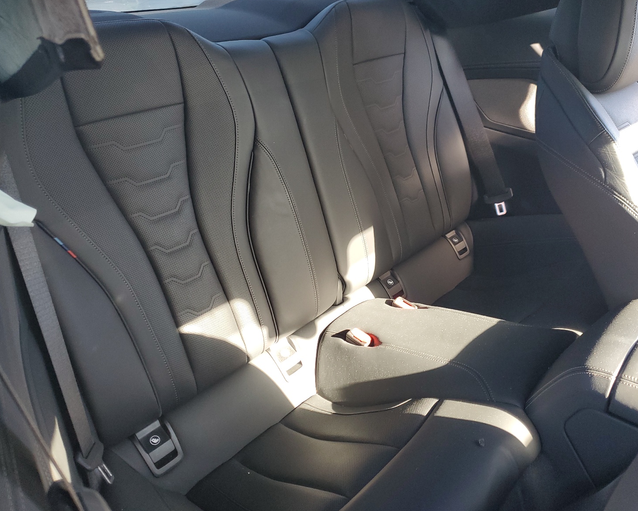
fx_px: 529
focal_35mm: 28
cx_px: 342
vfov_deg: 51.5
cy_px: 252
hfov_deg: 62.1
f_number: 1.5
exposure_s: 1/120
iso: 93
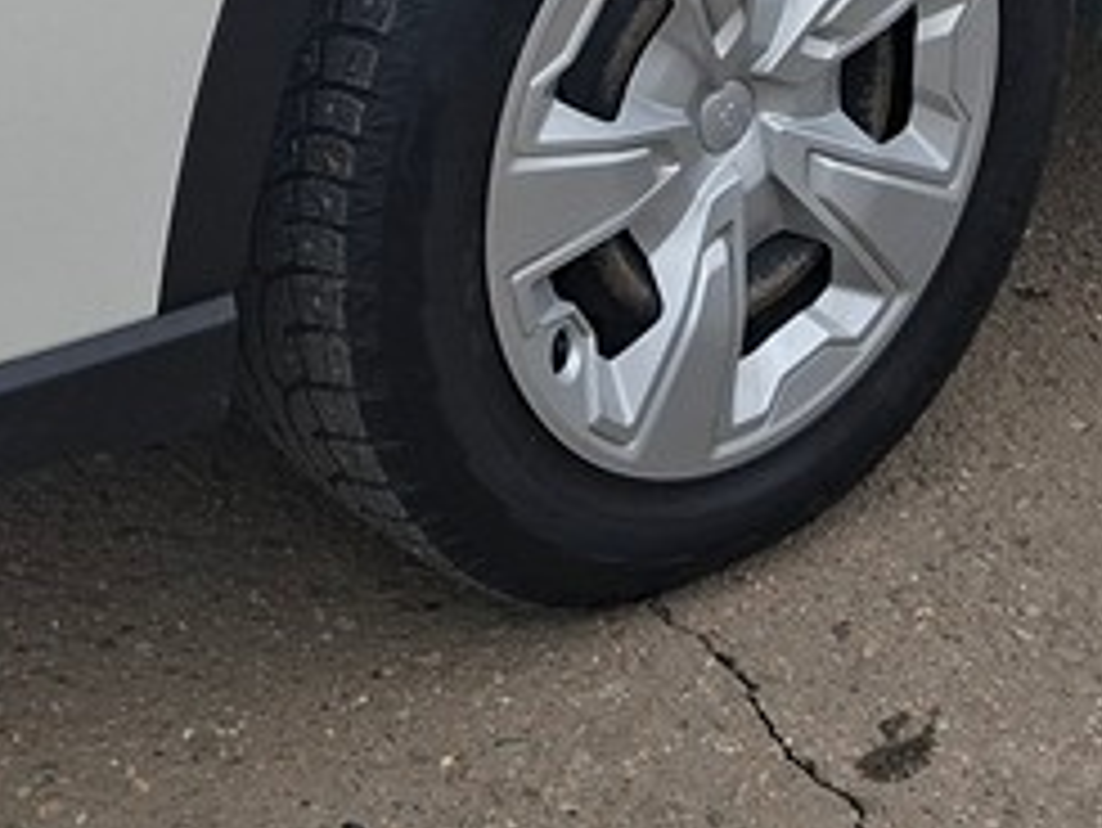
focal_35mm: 96
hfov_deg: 20.3
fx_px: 3058
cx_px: 346
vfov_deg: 13.7
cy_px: -670
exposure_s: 1/460
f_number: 1.8
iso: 50
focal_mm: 5.54
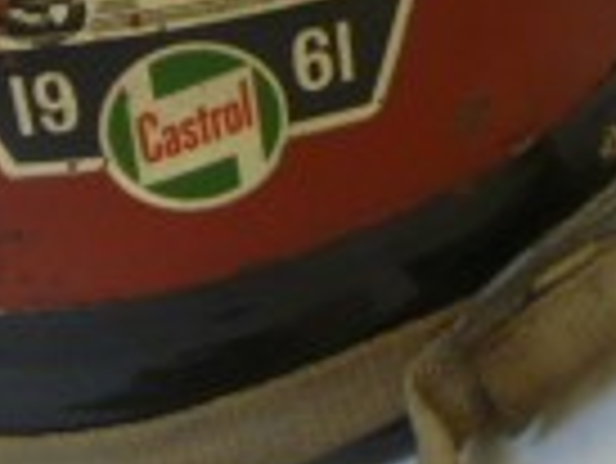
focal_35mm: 135
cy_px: -59
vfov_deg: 10.8
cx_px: 454
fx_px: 2404
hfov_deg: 14.5
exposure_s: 1/30
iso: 160
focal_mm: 5.2
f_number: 3.3
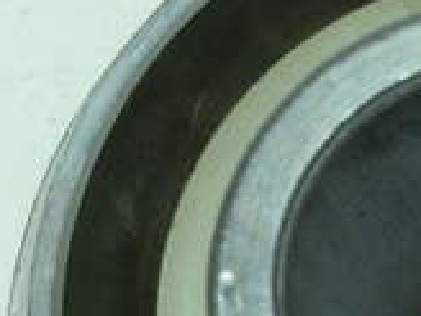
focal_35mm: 117
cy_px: 324
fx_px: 1423
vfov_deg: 12.5
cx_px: 680
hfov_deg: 15.2
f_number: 2.4
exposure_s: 1/397
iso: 32
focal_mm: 3.3
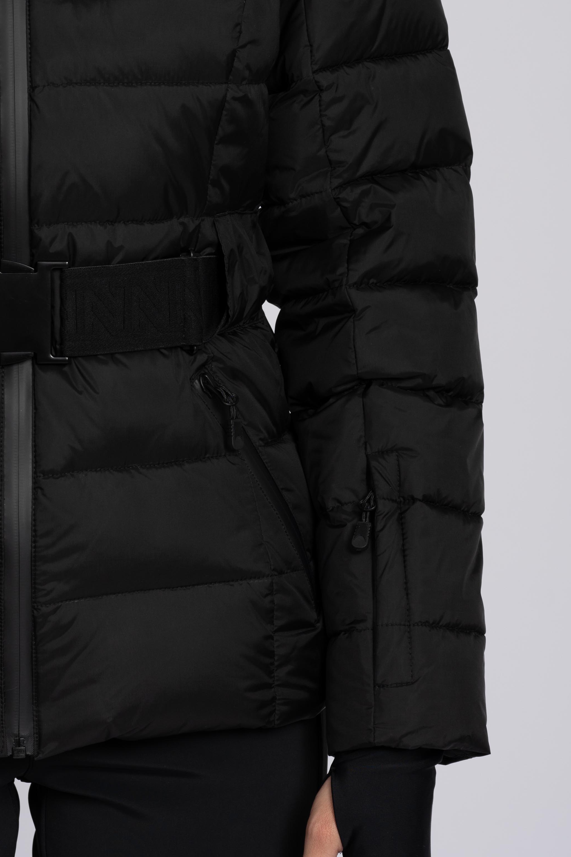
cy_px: 329
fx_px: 3544
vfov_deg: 13.8
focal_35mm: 149
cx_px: 29
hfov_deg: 9.2
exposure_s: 1/200
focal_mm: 76
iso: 125
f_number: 7.1
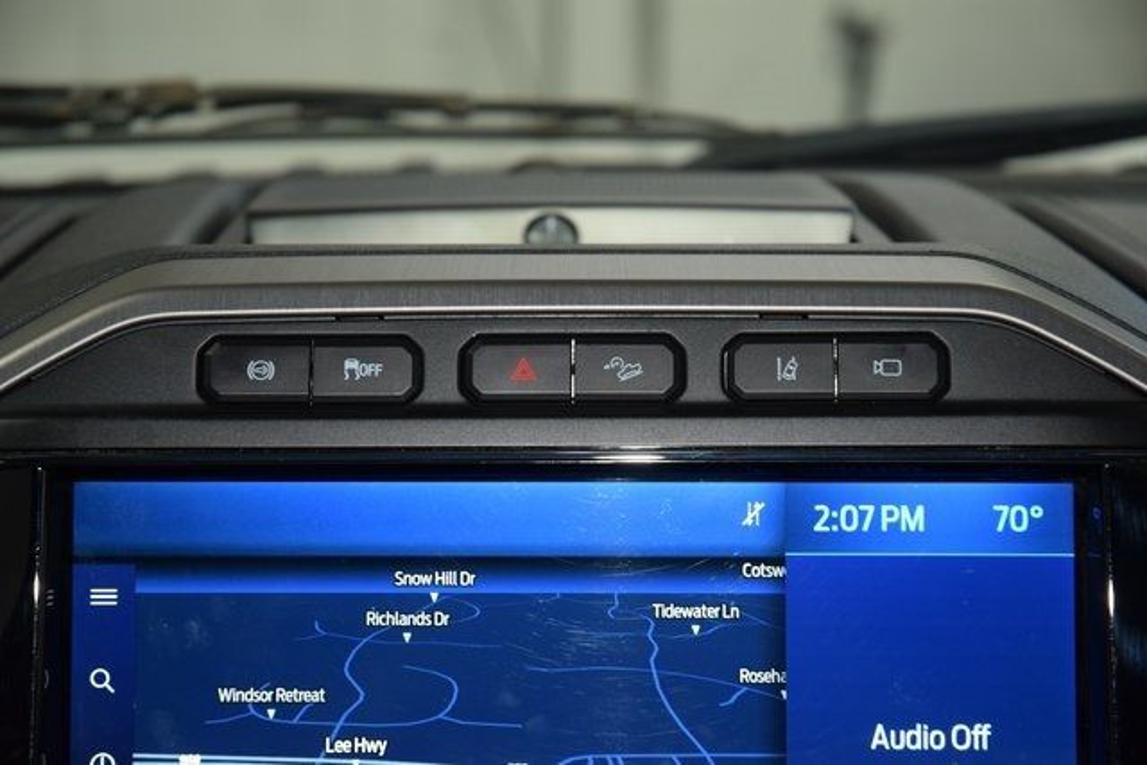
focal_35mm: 105
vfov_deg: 13.0
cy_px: 382
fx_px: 3346
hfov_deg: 19.5
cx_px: 574
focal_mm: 70
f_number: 4.5
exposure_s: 1/60
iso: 900
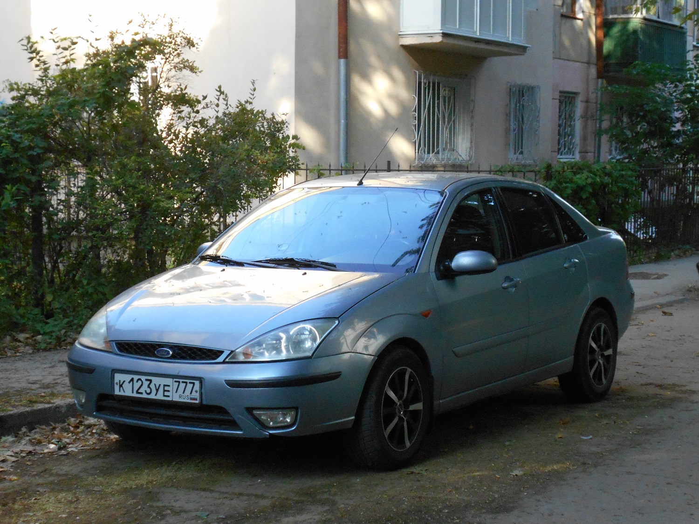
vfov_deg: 29.1
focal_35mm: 50
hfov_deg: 38.2
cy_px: 262
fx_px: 1009
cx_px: 350
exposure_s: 1/250
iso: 400
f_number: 4.5
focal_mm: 8.8
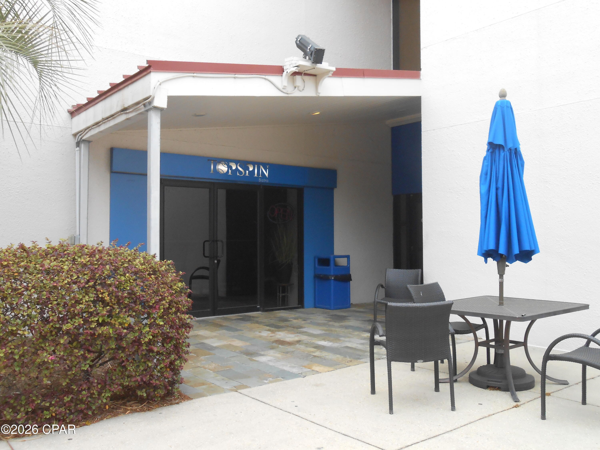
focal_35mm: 34
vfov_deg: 41.8
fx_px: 589
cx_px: 300
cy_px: 225
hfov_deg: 54.0
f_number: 3.9
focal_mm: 6
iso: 200
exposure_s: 1/250
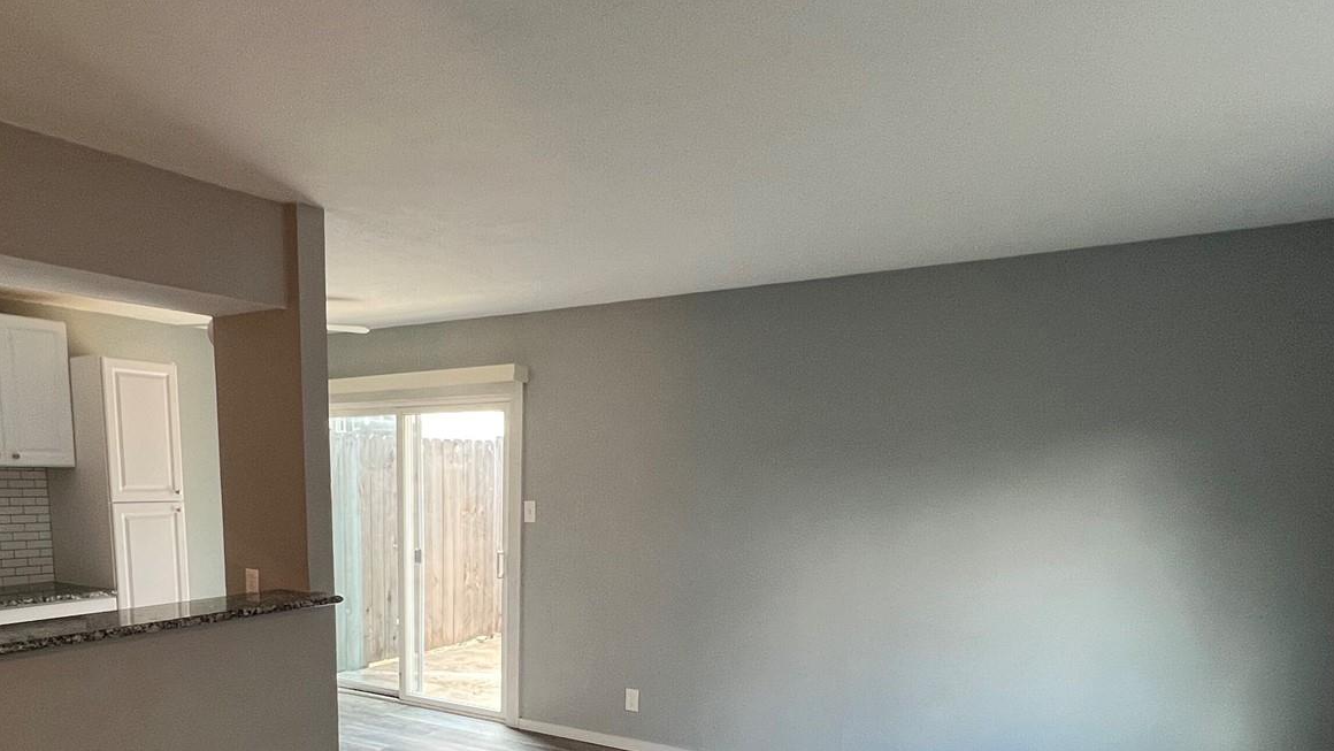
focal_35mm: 25
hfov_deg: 73.0
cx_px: 513
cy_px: 642
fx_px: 884
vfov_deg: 43.0
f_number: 1.8
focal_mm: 1.57
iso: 200
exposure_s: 1/120
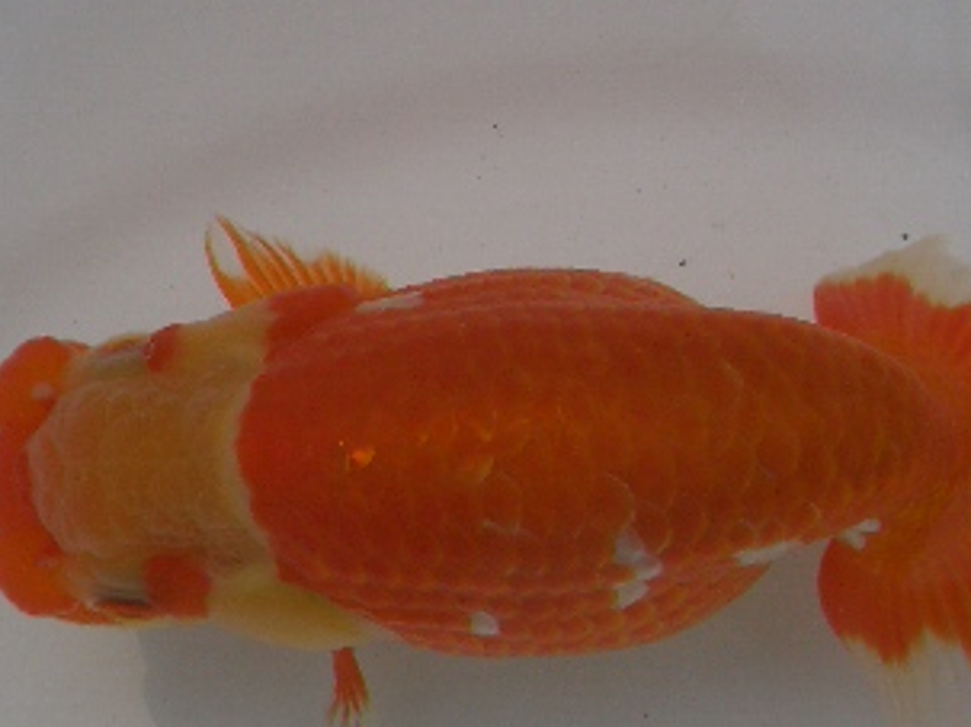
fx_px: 2075
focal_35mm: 74
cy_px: 573
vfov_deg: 19.7
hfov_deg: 26.3
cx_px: 429
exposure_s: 1/2000
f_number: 4.3
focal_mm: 5.8
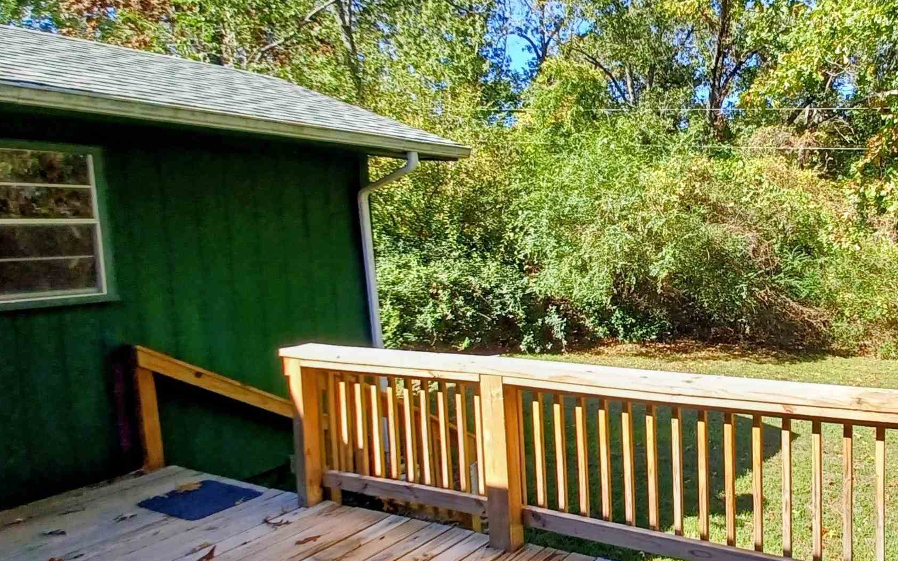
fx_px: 612
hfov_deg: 66.3
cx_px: 710
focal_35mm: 25
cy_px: 263
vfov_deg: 49.2
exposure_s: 1/383
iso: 40
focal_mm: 1.42
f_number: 2.2
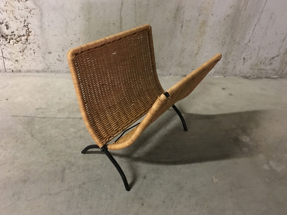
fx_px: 249
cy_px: 110
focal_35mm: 30
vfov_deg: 46.8
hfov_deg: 60.0
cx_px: 145
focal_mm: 4.15
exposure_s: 1/4
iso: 125
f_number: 2.2
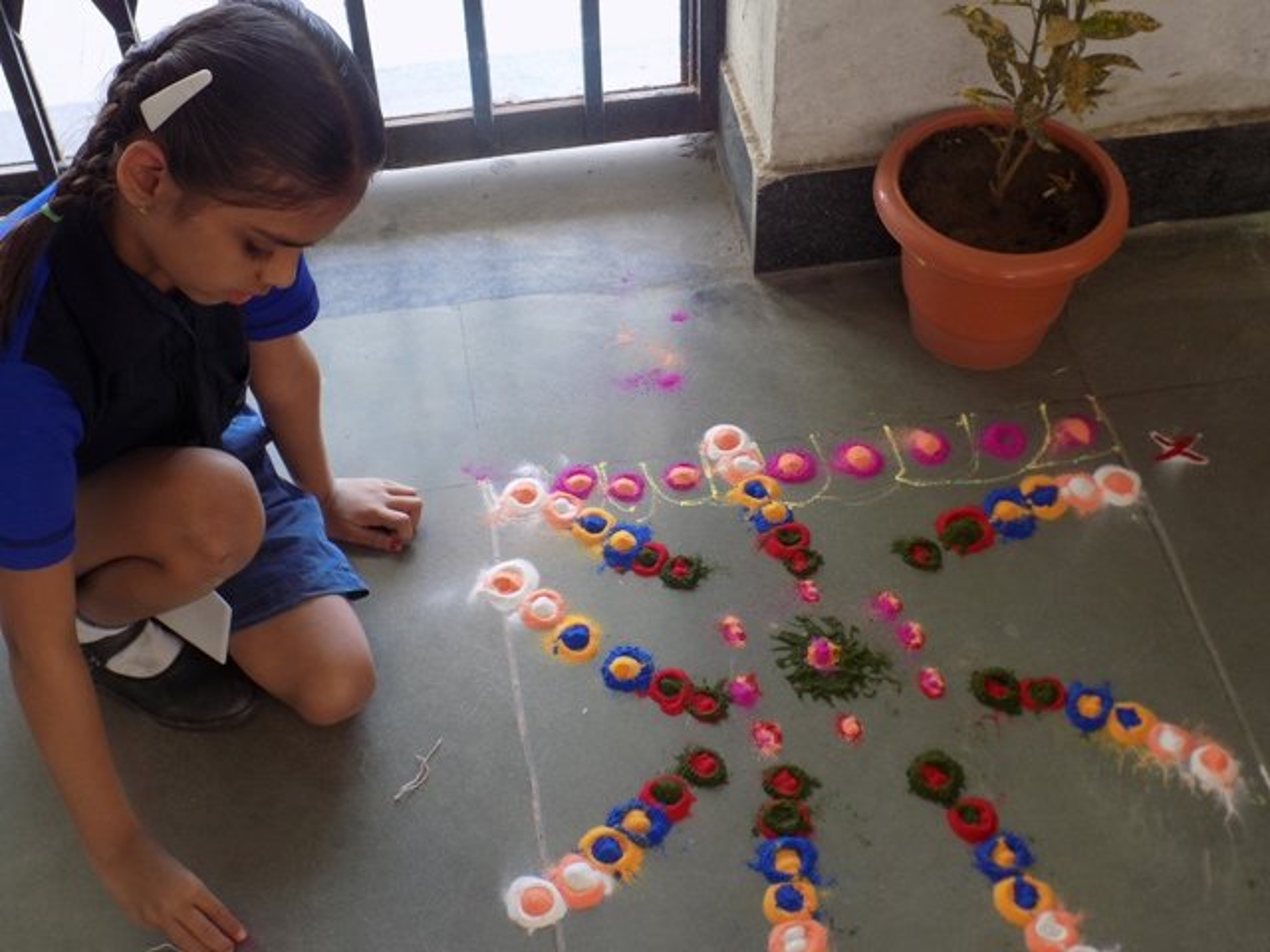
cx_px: 635
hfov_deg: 41.2
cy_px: 476
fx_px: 1688
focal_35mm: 46
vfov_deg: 31.5
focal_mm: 8.1
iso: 80
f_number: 3.7
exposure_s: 1/30
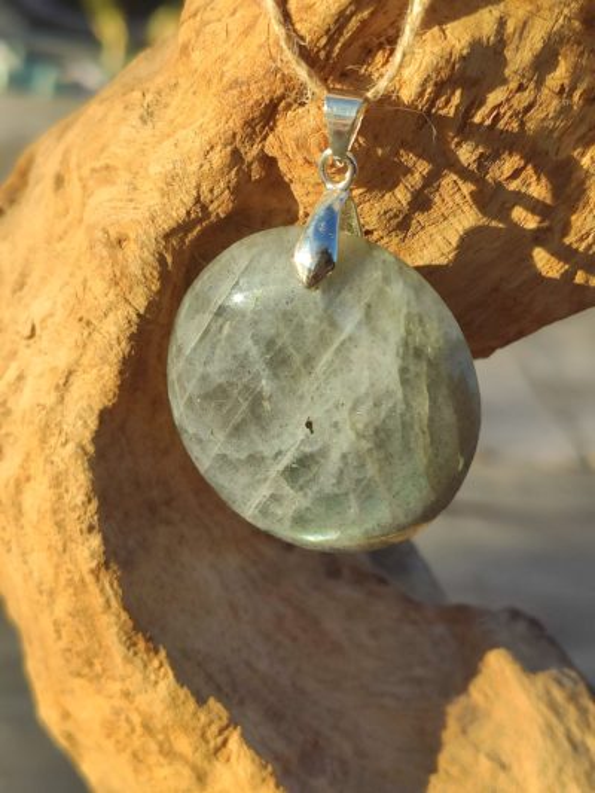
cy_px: 396
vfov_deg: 67.3
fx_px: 596
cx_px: 298
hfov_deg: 53.1
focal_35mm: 26
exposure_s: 1/922
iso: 112
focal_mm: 4.77
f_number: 1.75
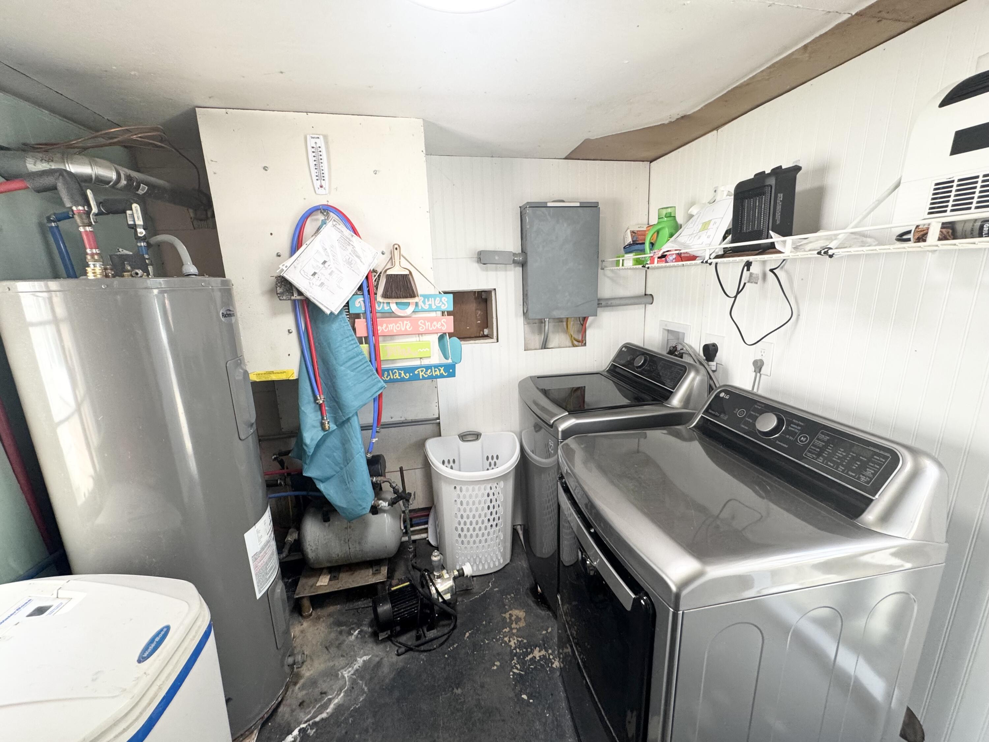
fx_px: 400
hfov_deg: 102.1
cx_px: 494
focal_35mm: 14
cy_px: 371
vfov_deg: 85.7
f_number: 2.2
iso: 200
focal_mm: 2.22
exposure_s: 1/120
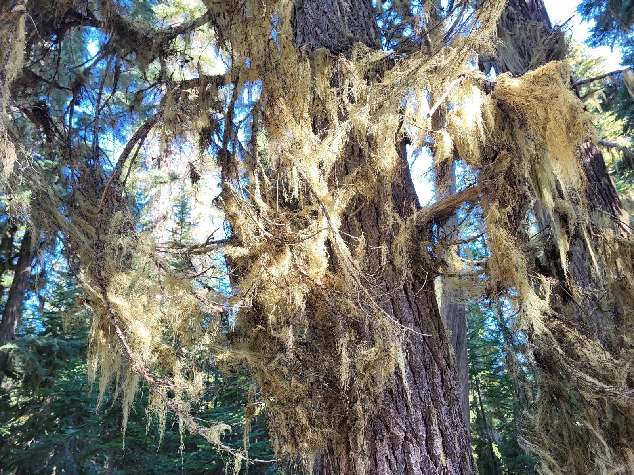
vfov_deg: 53.1
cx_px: 317
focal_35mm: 26
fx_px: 476
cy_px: 238
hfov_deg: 67.3
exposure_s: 1/100
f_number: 1.8
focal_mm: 5.4
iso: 50
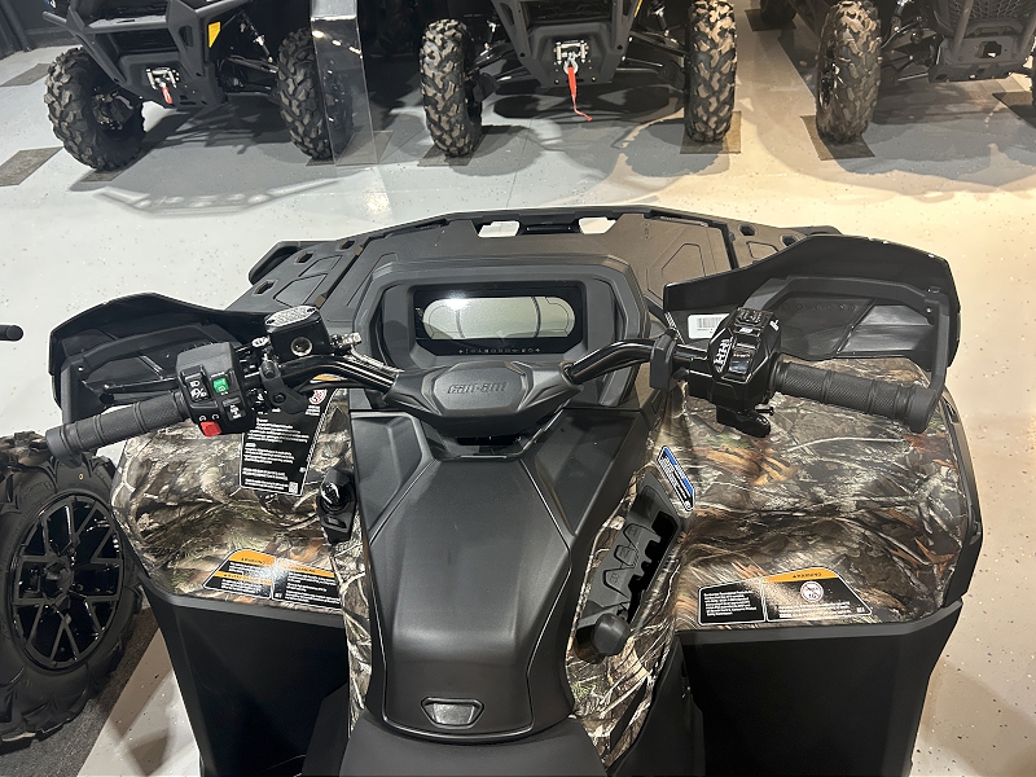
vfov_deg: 53.1
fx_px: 778
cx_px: 518
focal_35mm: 26
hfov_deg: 67.3
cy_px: 388
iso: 250
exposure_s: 1/60
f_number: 1.5
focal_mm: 5.7
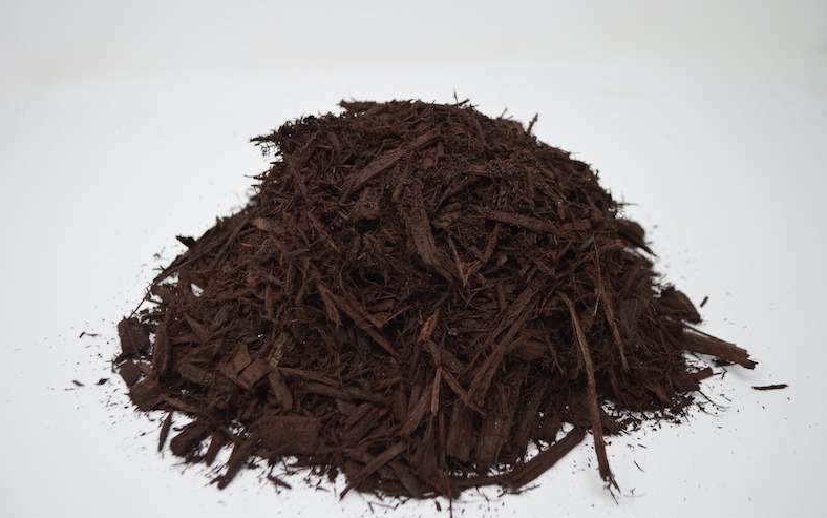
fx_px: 699
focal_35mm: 31
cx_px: 418
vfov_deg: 40.6
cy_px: 263
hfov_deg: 61.2
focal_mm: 20
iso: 100
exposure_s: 1/20
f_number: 3.8
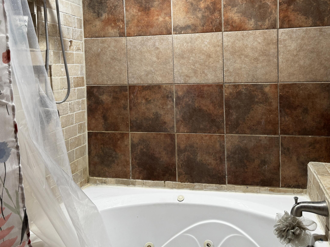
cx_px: 178
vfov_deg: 42.3
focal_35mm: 33
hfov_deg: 55.3
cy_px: 80
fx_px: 315
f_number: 1.78
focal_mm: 6.76
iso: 125
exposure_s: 1/60
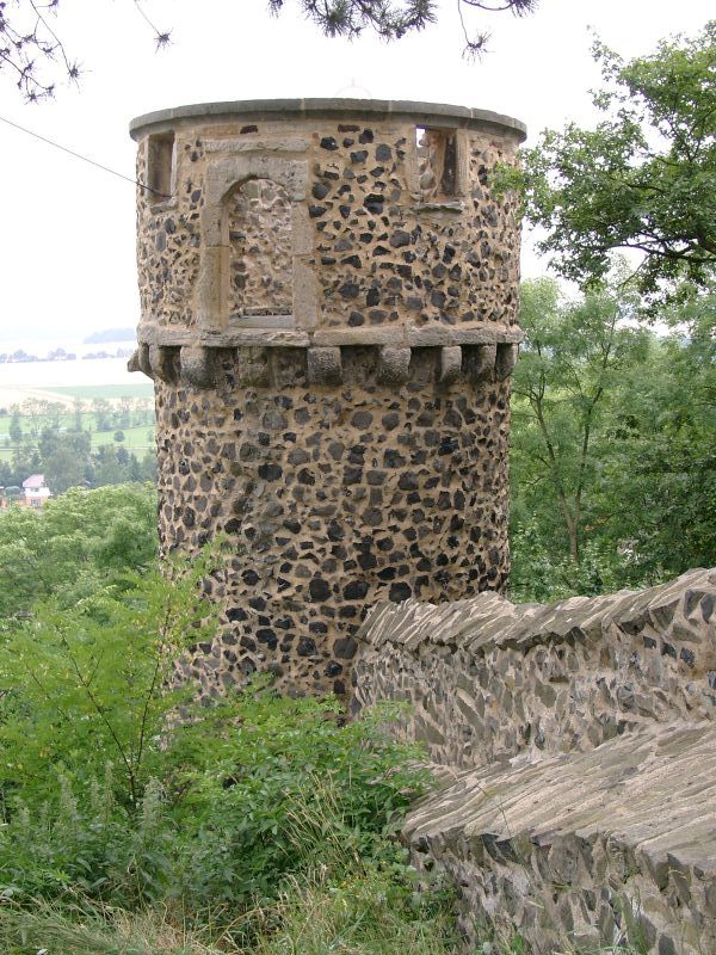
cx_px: 358
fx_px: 1296
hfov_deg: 30.9
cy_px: 478
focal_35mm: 47
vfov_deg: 40.4
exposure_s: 1/71.9
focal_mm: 9.82
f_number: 4
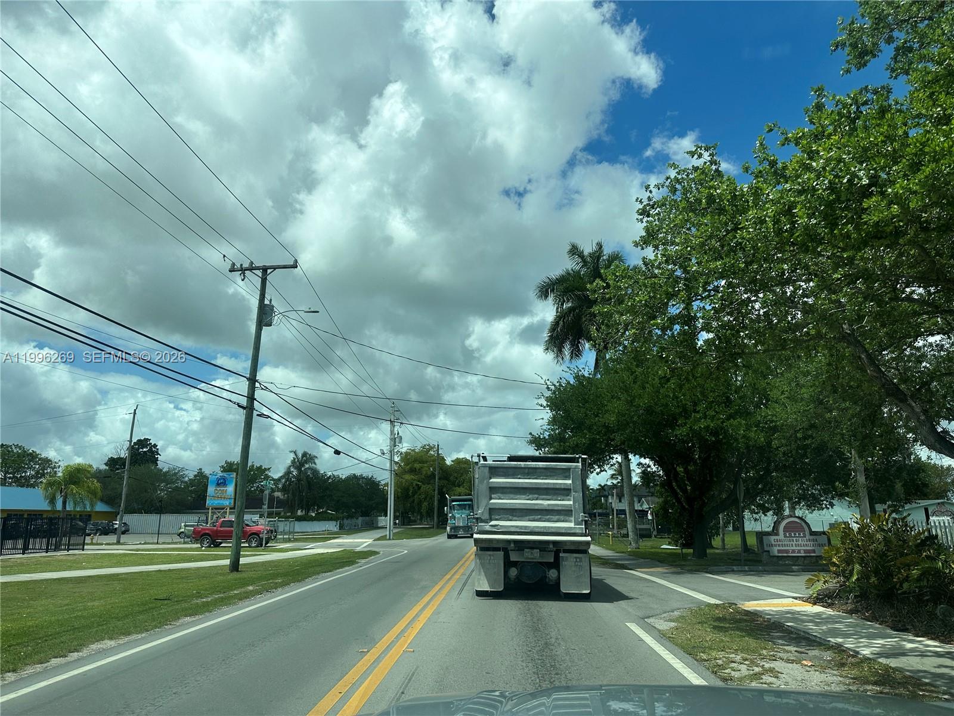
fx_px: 661
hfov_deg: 71.6
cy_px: 358
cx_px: 477
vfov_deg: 56.8
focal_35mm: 24
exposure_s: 1/7042
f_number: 1.78
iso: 80
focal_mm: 6.86
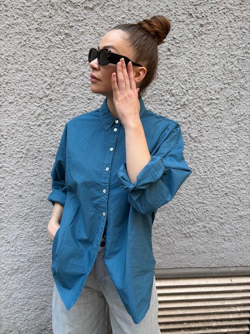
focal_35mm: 26
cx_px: 125
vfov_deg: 67.3
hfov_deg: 53.1
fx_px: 250
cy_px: 167
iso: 50
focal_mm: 5.96
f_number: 1.6
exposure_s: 1/122
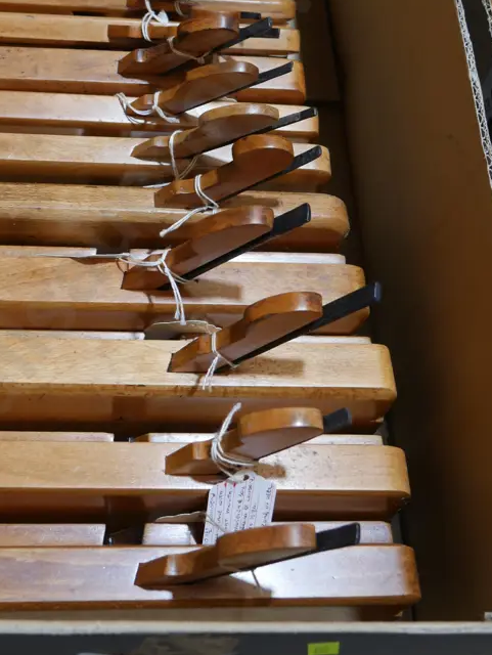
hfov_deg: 22.7
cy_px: 227
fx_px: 1211
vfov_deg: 30.1
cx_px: 115
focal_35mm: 64
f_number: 4.4
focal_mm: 20
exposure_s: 1/60
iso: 320
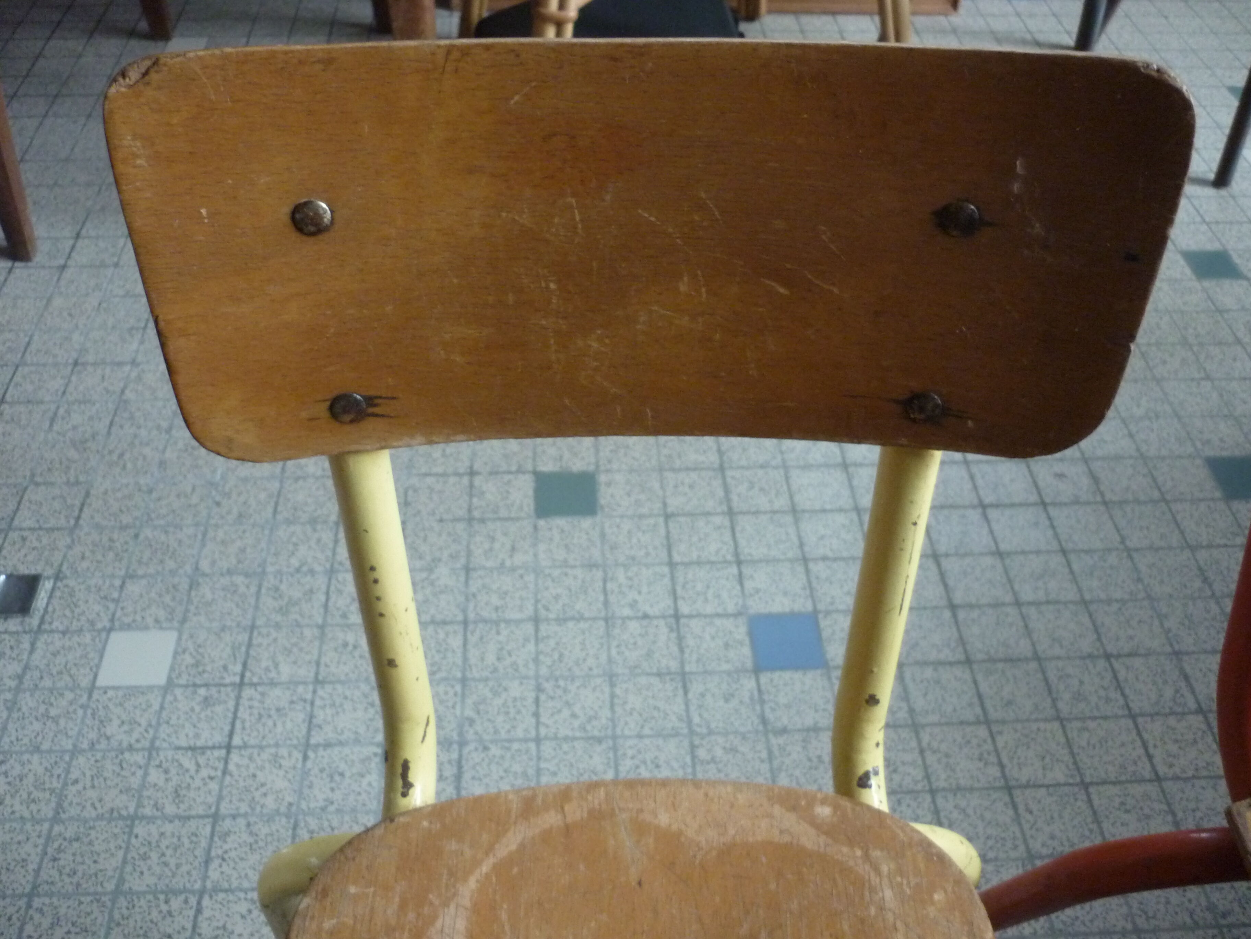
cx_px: 626
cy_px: 470
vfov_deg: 42.9
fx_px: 1193
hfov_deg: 55.4
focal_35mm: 33
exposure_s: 1/10
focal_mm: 5.5
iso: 400
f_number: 2.8
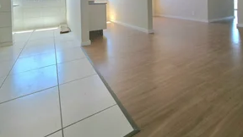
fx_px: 122
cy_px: 3
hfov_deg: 89.6
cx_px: 122
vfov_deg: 48.8
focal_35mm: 19
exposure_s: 1/357
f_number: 1.9
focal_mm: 2.2
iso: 25
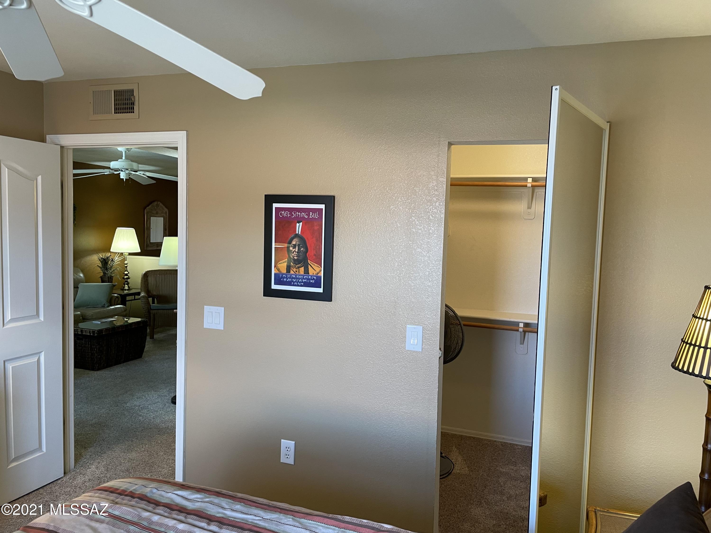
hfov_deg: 67.3
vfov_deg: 53.1
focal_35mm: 26
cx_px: 356
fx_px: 534
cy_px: 266
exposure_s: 1/60
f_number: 1.6
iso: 80
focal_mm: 4.2
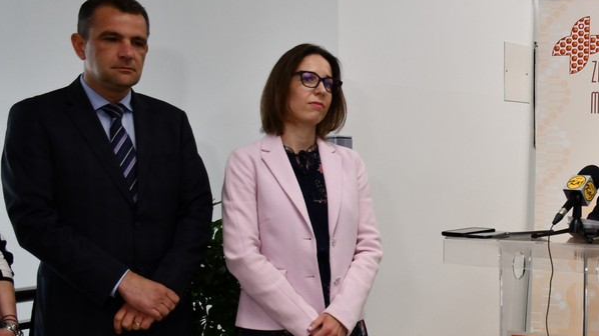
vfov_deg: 19.6
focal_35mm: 61
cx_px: 512
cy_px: 254
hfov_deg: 33.0
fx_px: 969
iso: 800
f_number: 3.8
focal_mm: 23
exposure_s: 1/200
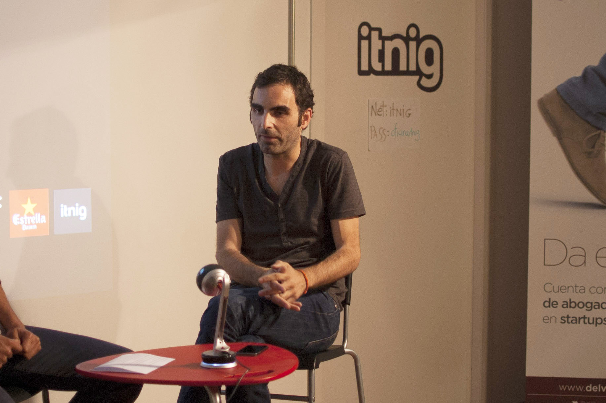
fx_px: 1444
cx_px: 256
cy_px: 116
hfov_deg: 23.7
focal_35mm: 86
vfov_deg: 15.8
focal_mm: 35
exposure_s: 1/60
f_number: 1.8
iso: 800
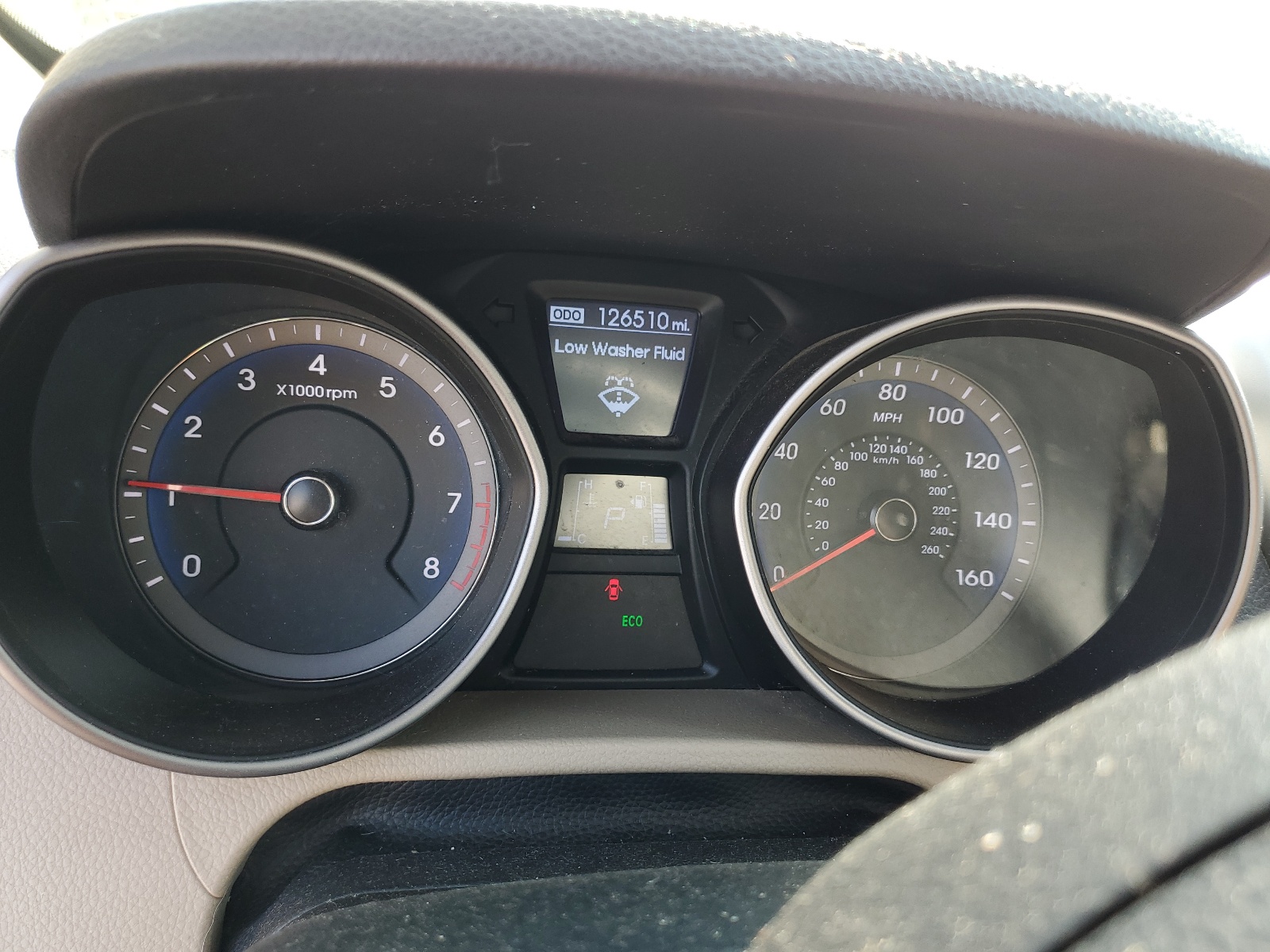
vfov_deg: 53.1
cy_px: 476
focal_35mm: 26
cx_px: 635
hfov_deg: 67.3
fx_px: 954
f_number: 1.5
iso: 50
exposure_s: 1/141
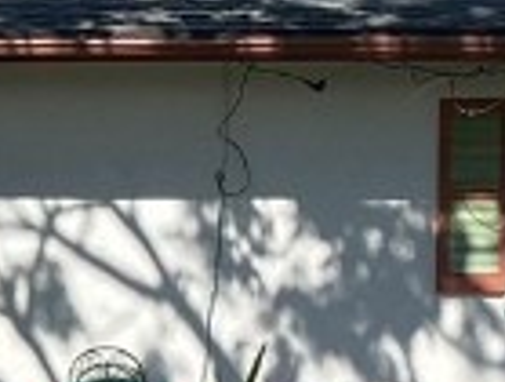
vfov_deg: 7.8
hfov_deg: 9.4
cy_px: 437
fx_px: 2794
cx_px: -621
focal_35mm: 191
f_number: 1.8
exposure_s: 1/2463
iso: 32
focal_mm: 4.25
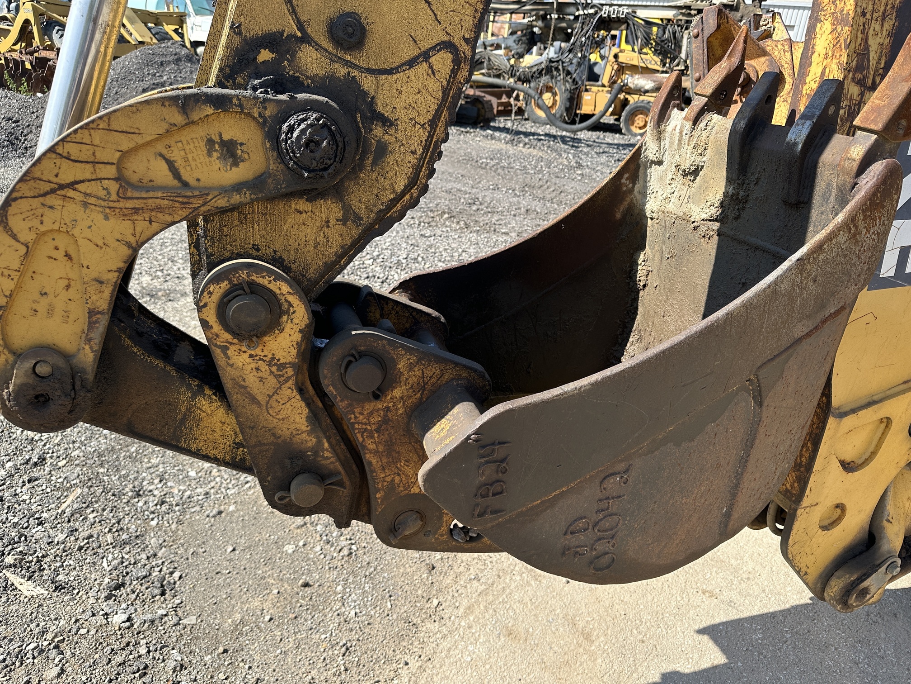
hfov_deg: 71.6
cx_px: 456
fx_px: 632
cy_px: 342
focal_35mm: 24
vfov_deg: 56.8
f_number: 1.78
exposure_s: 1/1812
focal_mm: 6.86
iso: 80
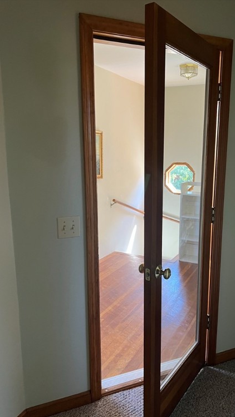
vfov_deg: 66.1
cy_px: 212
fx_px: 321
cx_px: 142
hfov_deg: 40.0
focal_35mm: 29
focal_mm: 5.7
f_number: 1.5
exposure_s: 1/87
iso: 125
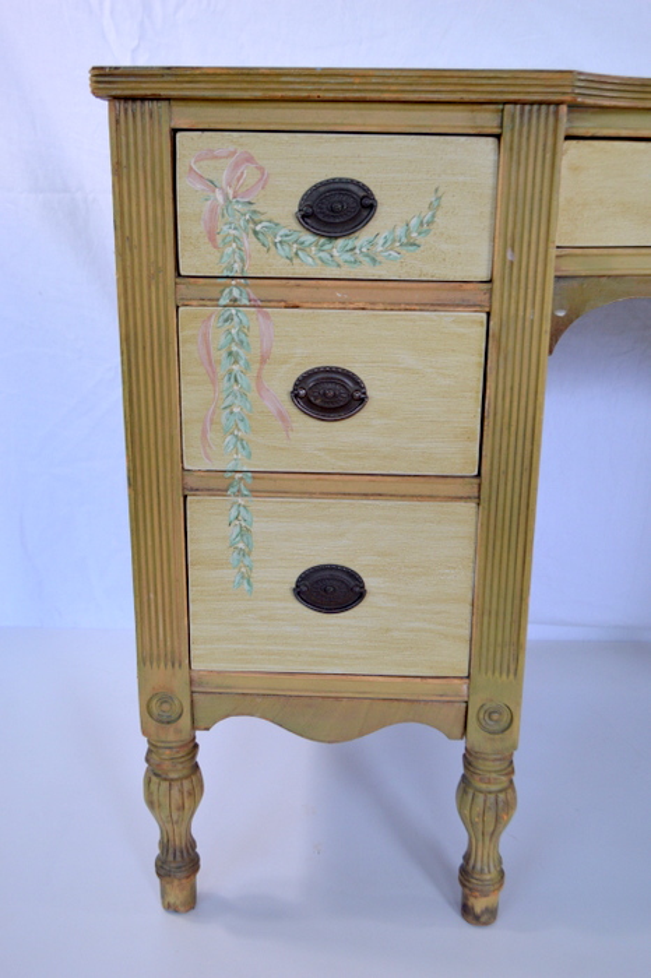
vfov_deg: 53.2
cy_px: 489
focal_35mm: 36
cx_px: 326
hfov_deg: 36.8
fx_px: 977
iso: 400
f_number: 4.5
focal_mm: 24
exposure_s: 1/80
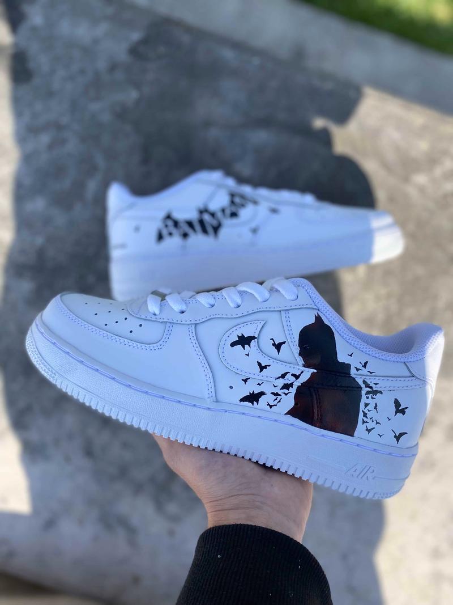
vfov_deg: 67.3
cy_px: 302
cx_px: 226
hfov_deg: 53.1
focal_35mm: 26
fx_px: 454
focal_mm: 4.25
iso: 32
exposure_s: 1/1629
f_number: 1.8
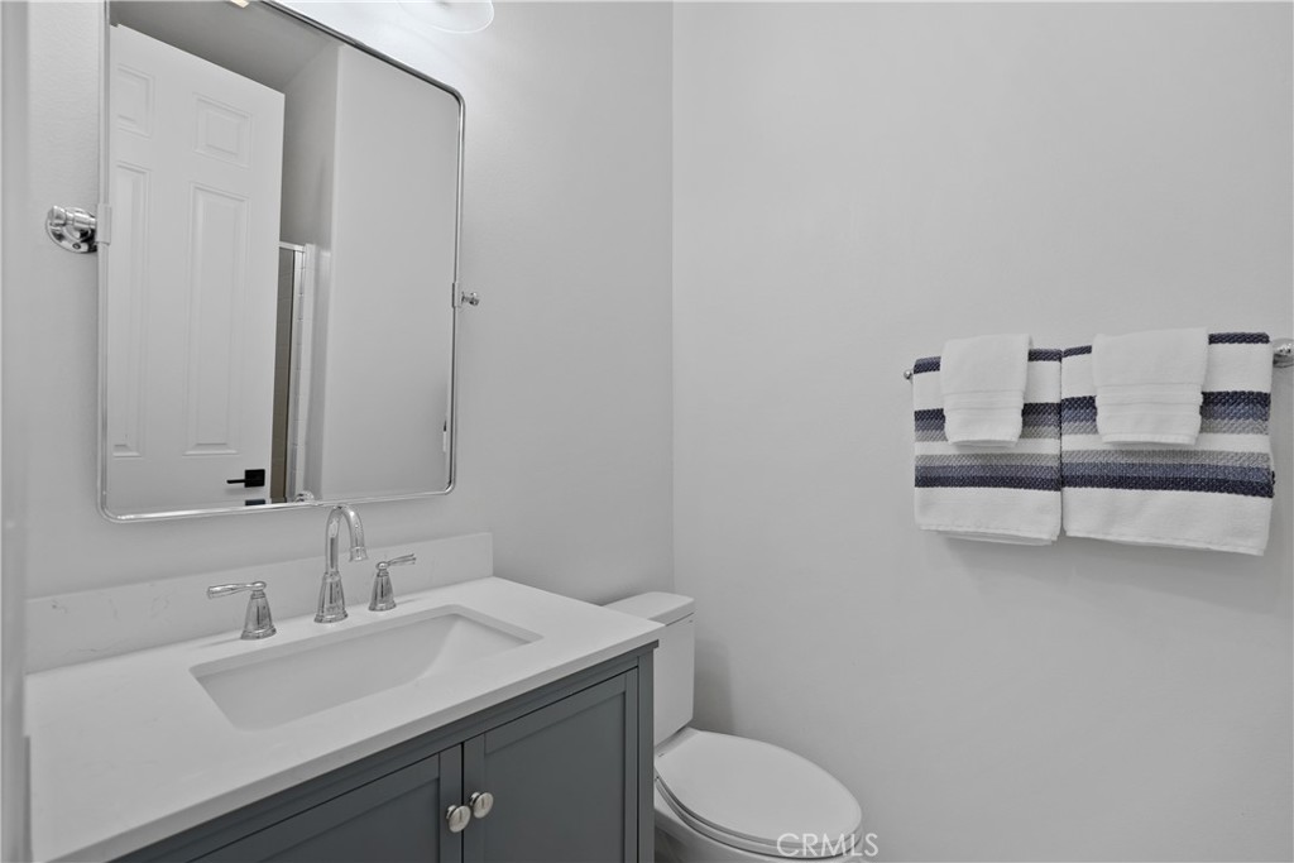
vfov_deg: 73.8
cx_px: 647
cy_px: 432
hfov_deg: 96.7
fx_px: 575
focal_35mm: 16
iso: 400
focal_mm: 16
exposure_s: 1/15
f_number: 4
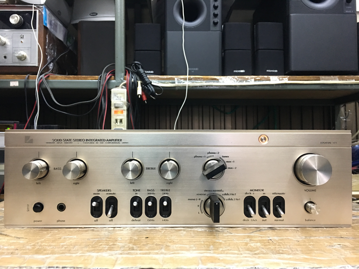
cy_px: 134
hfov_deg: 61.7
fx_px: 301
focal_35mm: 29
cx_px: 180
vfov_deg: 48.2
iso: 125
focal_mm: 4.15
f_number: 2.2
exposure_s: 1/17
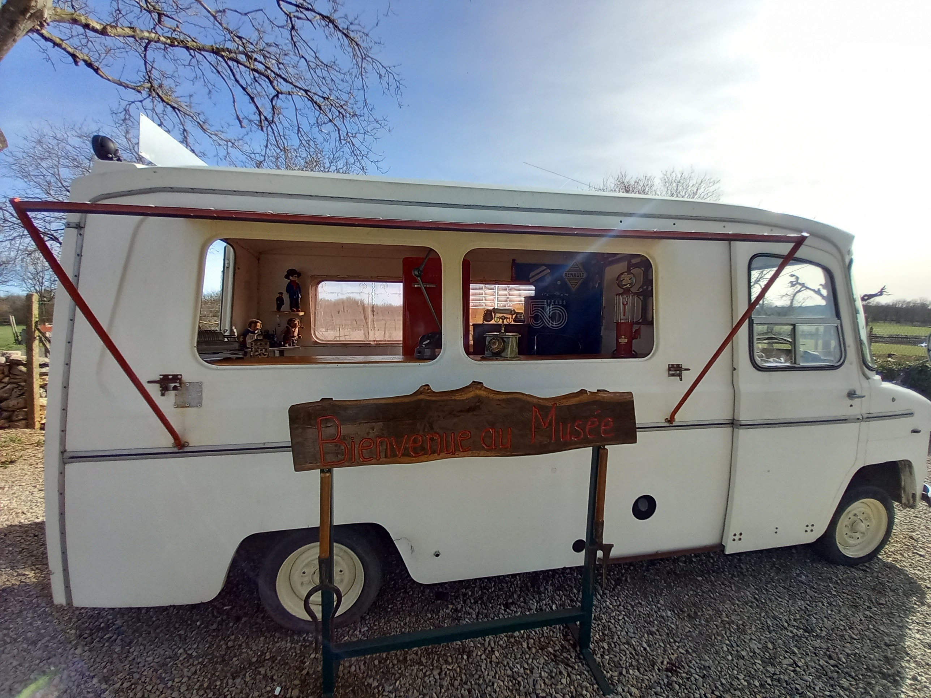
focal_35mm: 13
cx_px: 466
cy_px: 349
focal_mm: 1.13
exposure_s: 1/546
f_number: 2.2
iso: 50
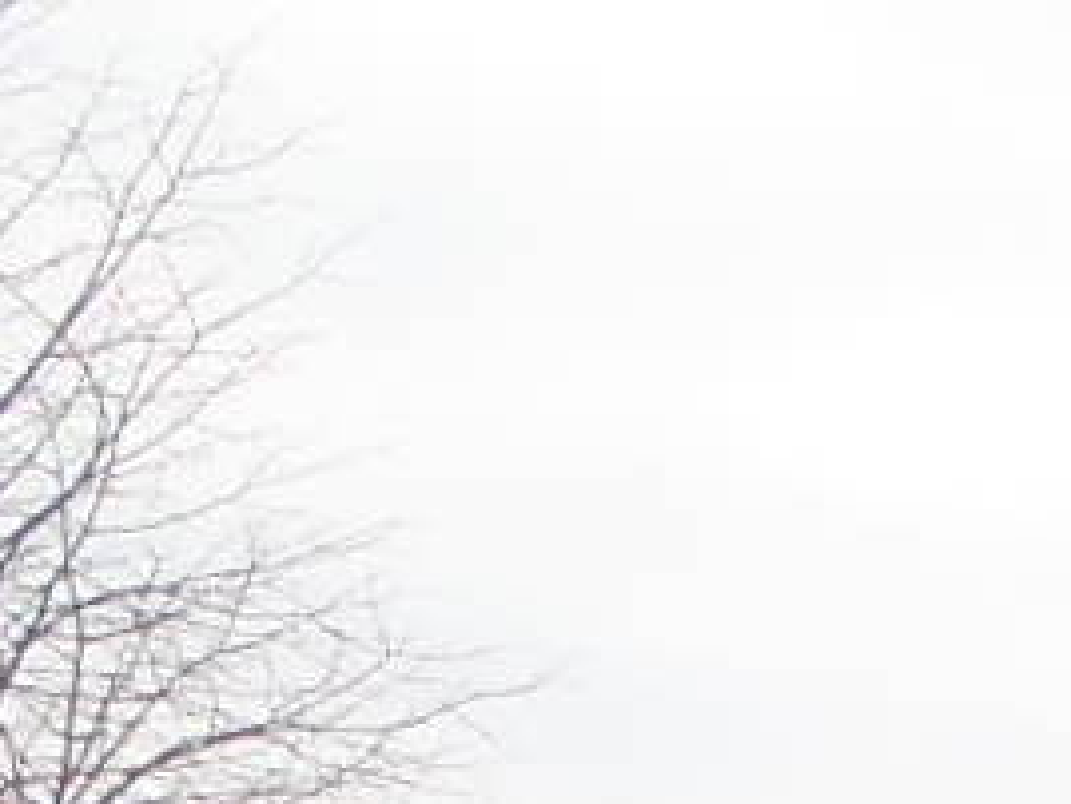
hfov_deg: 8.3
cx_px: 2863
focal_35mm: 213
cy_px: 2707
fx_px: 6593
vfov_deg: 6.2
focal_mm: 5
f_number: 3.9
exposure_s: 1/125
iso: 80
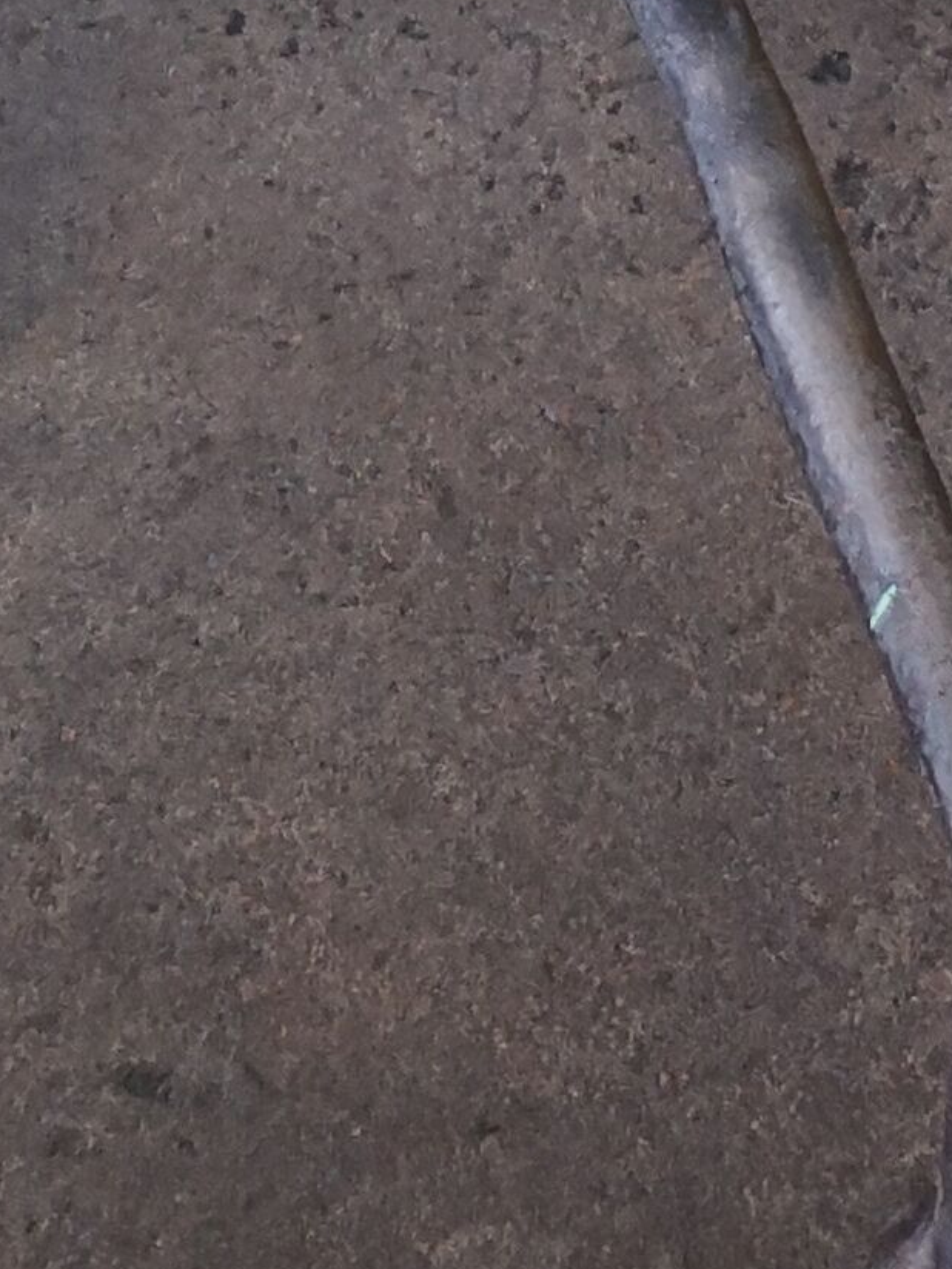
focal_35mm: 130
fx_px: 4767
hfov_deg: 11.4
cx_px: 551
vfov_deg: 14.6
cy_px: -285
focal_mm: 3.95
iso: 200
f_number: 1.6
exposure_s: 1/33.3
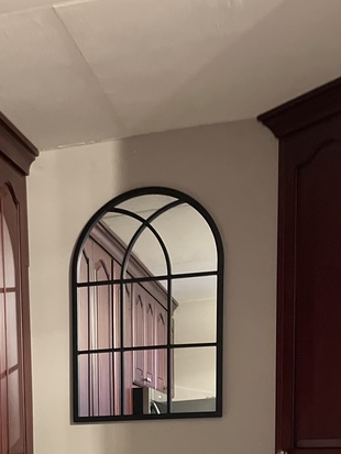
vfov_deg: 25.5
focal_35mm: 68
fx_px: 893
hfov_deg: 20.9
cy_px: 552
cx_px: -7
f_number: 1.6
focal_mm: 5.1
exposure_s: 1/40
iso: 500
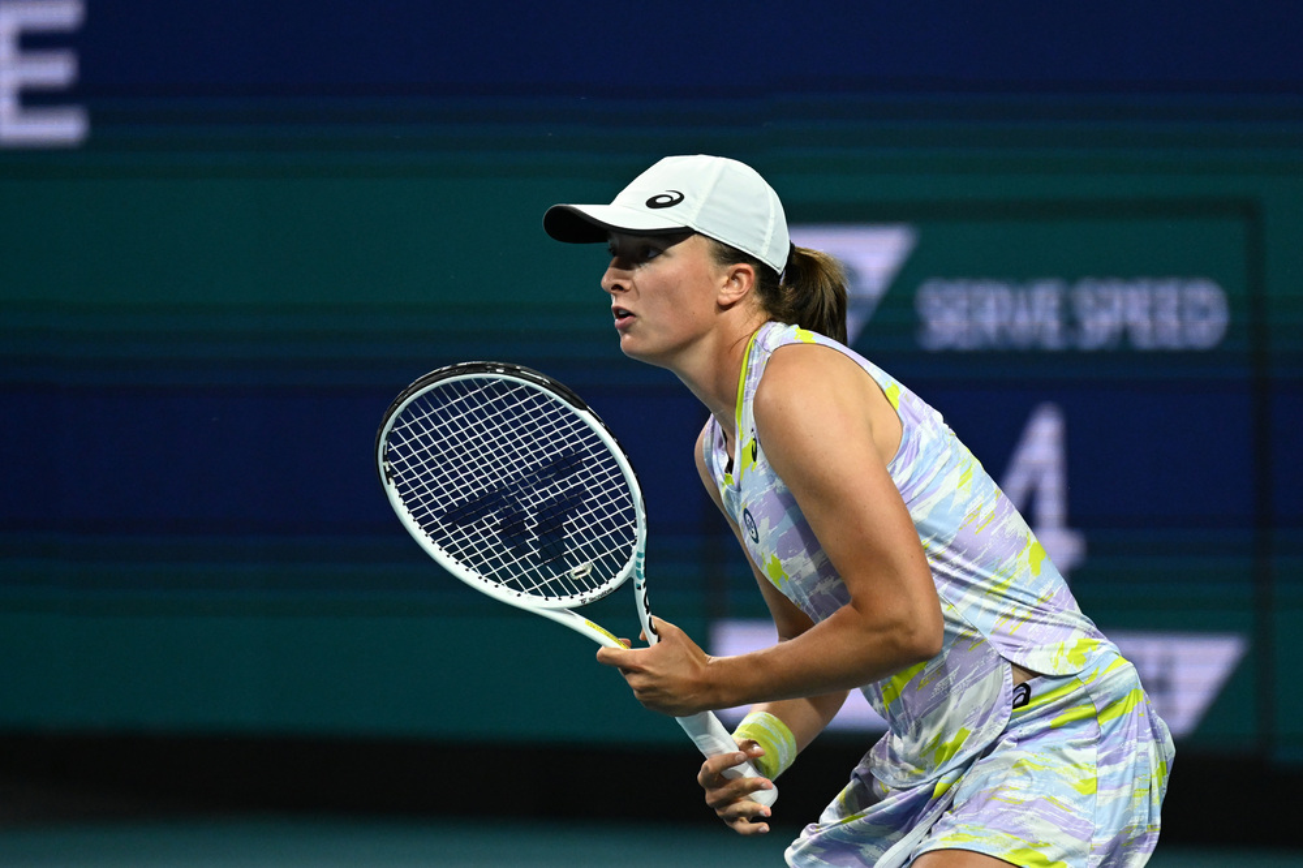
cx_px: 652
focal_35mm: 300
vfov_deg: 4.6
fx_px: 10854
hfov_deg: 6.9
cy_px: 434
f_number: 2.8
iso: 2500
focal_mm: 200
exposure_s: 1/2000
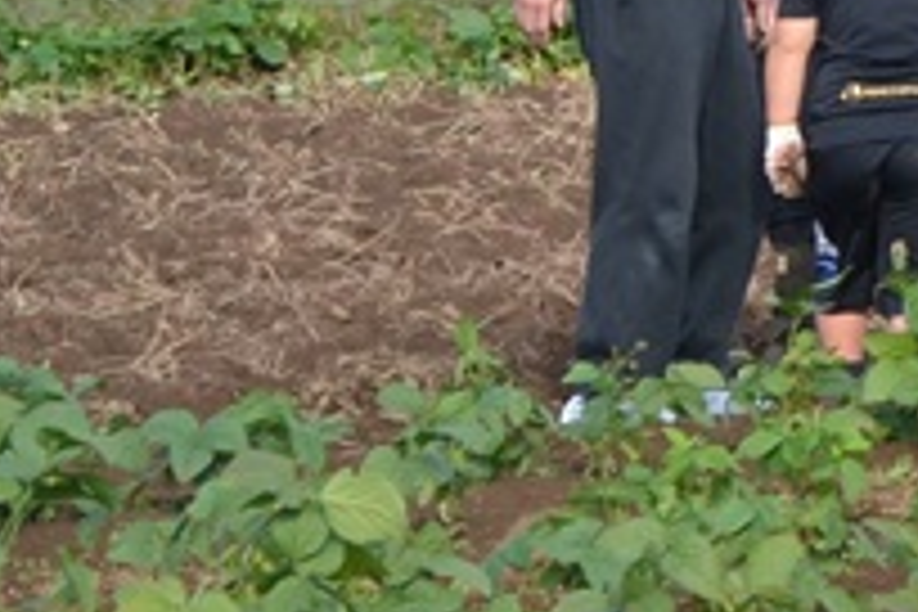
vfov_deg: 5.4
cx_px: 1341
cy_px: -18
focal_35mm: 256
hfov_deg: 7.9
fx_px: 6527
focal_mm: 58
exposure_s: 1/250
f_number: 8
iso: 200
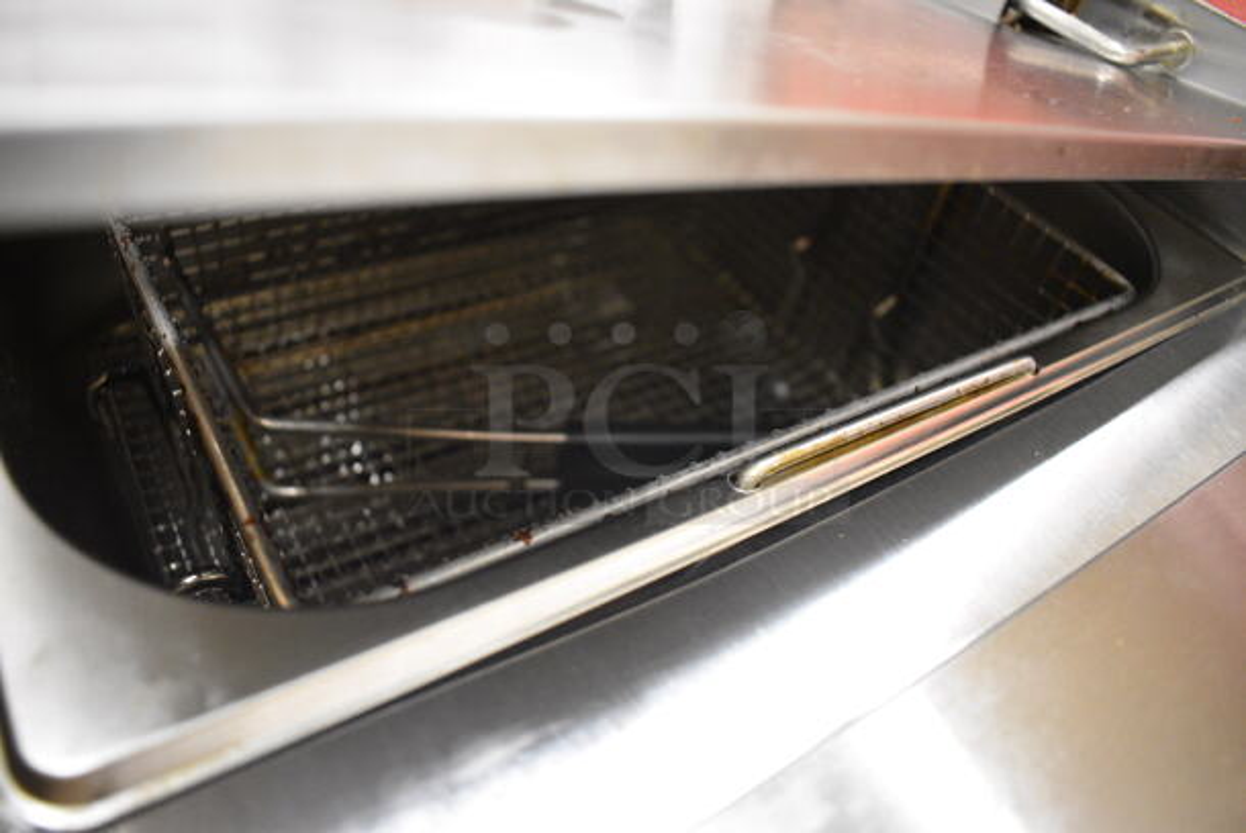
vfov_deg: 48.0
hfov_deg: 67.3
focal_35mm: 27
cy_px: 416
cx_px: 623
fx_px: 935
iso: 3200
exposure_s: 1/60
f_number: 3.5
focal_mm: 18
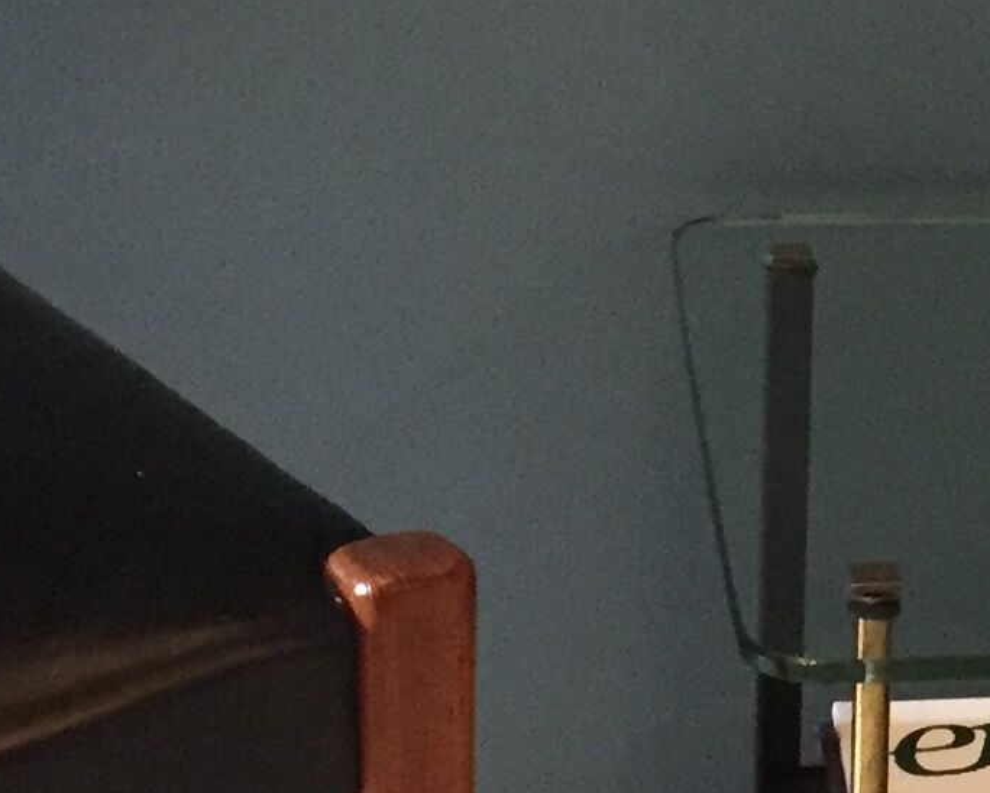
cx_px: 1511
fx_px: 3958
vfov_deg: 11.4
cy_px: 217
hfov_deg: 13.4
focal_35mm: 135
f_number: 2.2
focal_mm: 4.15
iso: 250
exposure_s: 1/25
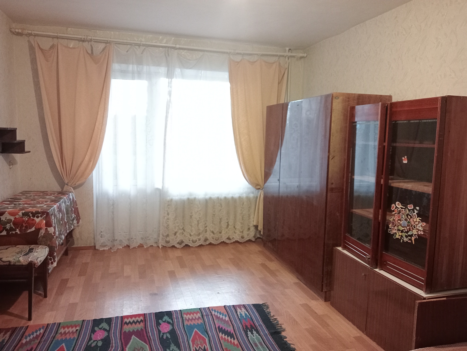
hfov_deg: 63.4
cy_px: 176
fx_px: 378
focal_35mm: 28
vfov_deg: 49.9
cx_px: 234
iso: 4857
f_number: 1.8
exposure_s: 1/25
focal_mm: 4.04
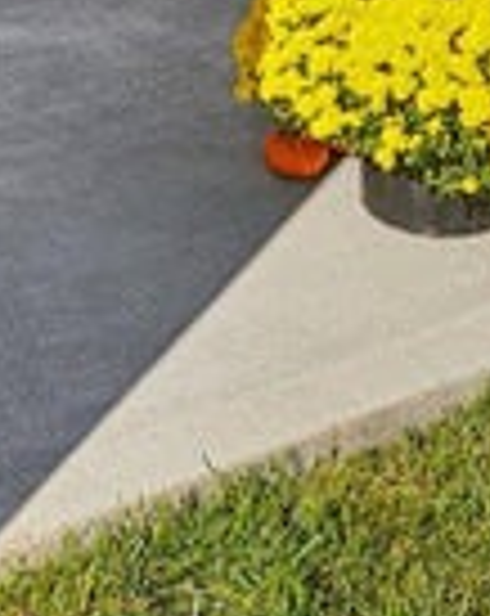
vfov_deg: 15.8
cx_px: 265
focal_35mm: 99
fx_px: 1801
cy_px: -576
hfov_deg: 15.5
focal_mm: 10
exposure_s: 1/250
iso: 100
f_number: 8
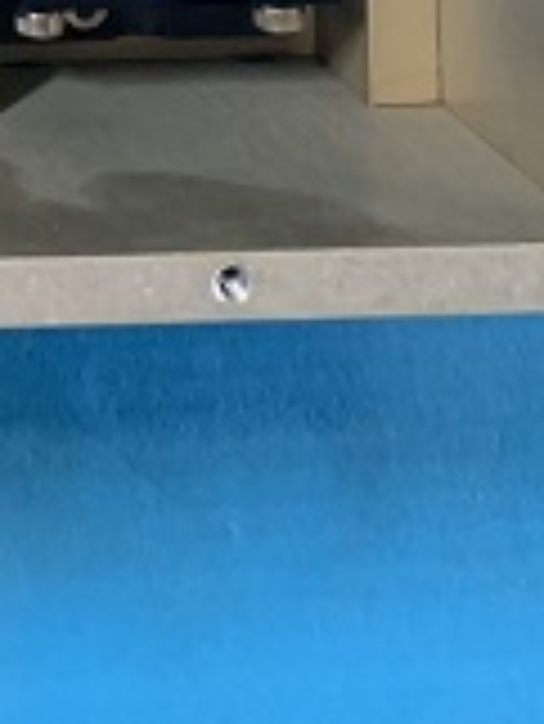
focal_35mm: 130
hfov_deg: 10.5
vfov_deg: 12.5
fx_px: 2720
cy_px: -920
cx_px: -560
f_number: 1.8
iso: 160
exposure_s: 1/60
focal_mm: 4.25
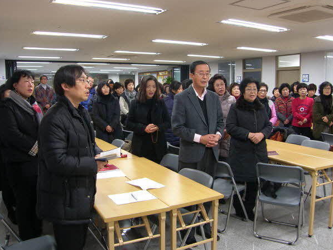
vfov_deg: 46.8
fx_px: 289
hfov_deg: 60.0
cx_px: 165
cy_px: 127
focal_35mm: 30
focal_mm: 7.4
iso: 100
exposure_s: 1/30
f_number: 2.2
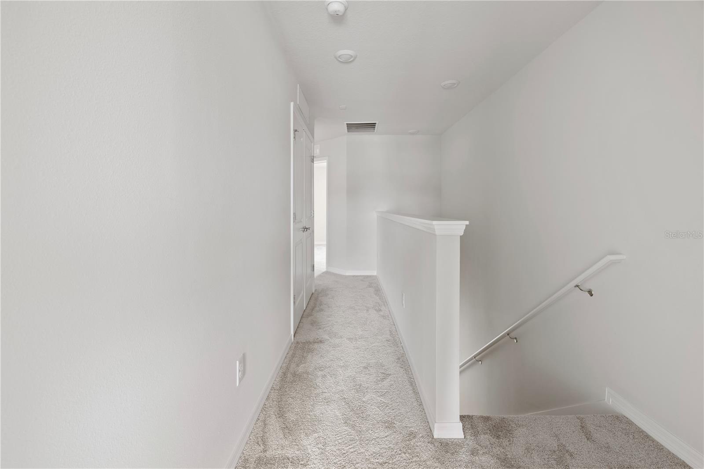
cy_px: 234
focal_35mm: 16
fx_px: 313
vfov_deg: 73.7
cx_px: 352
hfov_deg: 96.7
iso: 100
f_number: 9
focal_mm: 16
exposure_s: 4
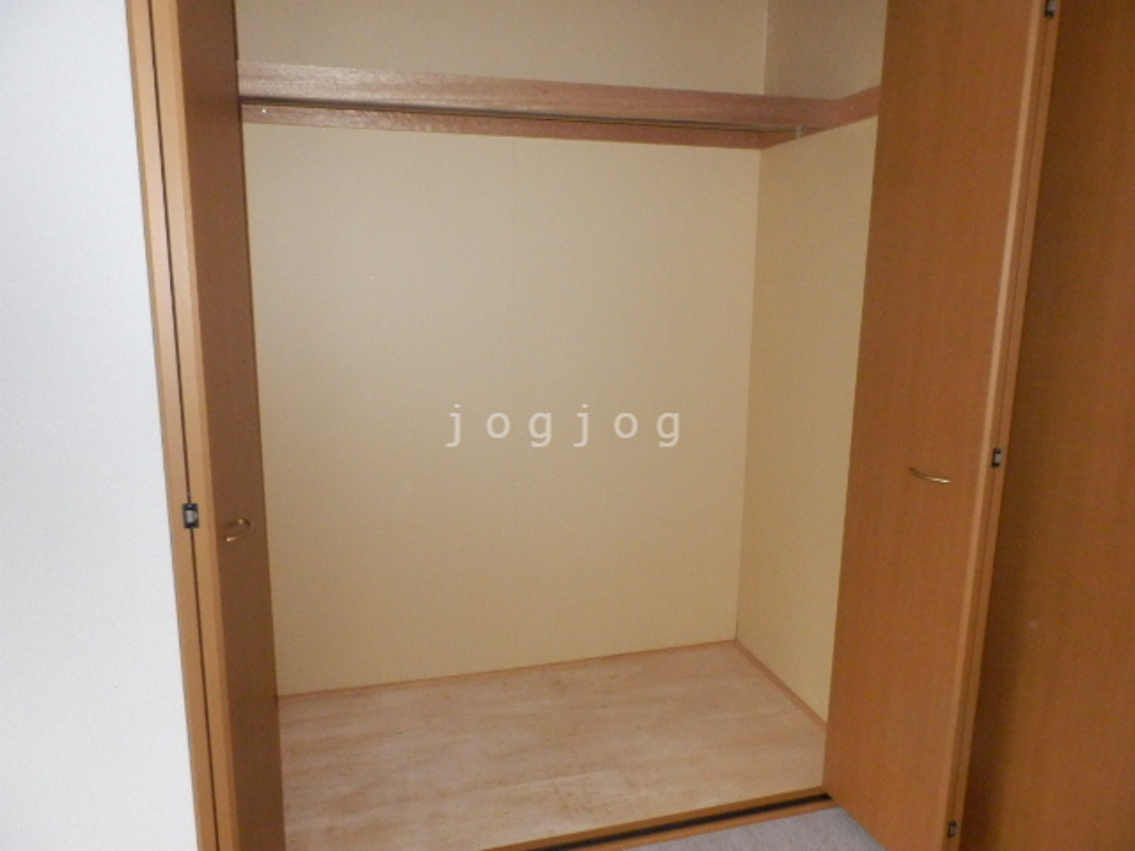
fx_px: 787
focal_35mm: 24
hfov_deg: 71.6
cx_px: 568
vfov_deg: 56.8
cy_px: 426
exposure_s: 1/30
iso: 1000
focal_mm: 4.2
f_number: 7.9
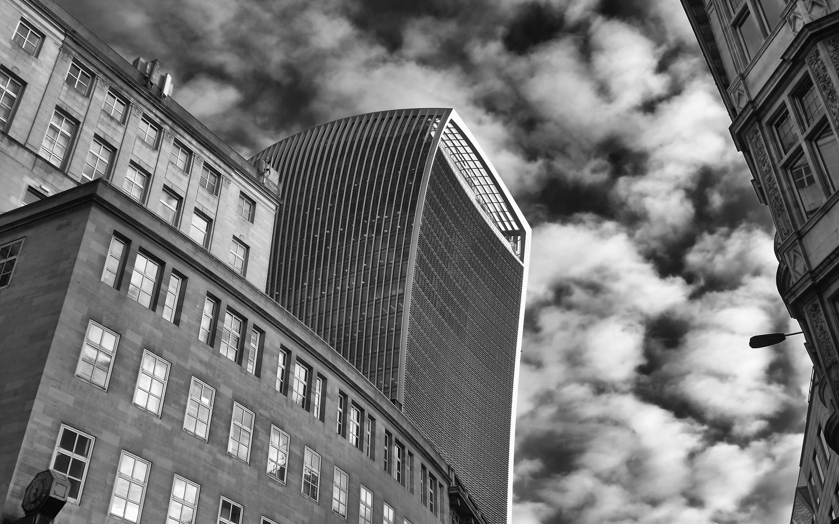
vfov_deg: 34.4
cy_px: 275
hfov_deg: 52.8
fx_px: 846
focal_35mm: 37
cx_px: 417
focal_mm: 24
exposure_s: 1/240
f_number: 5.6
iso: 200
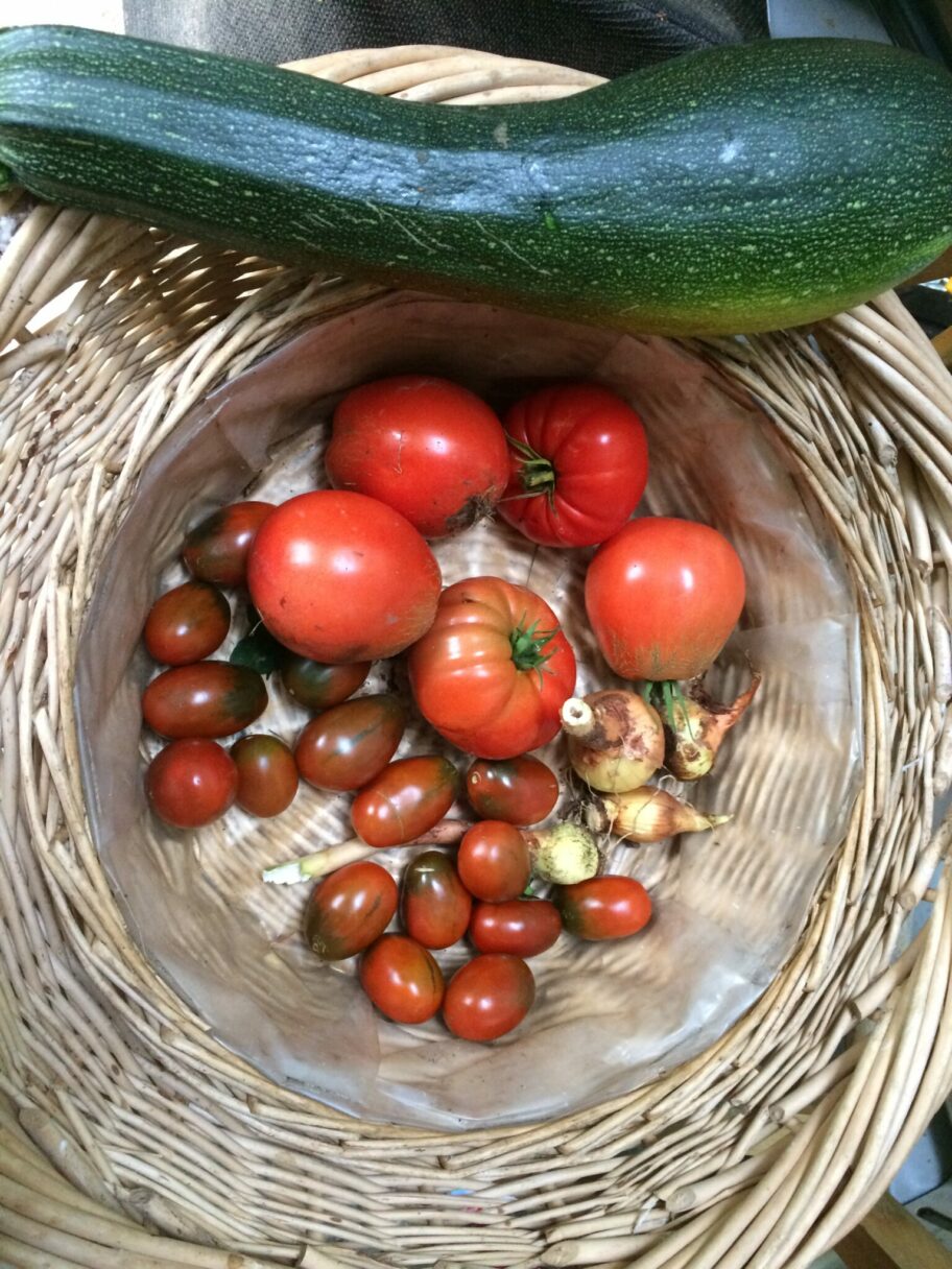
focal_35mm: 29
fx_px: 1063
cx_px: 476
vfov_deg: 61.7
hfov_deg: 48.2
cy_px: 634
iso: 320
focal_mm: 4.15
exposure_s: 1/33
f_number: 2.2
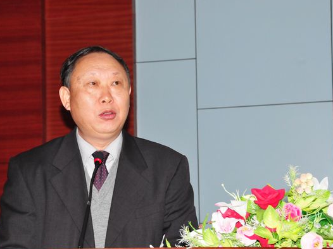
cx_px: 161
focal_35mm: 102
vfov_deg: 14.5
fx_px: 981
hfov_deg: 19.3
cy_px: 124
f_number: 8
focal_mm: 62
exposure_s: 1/60
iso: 1600
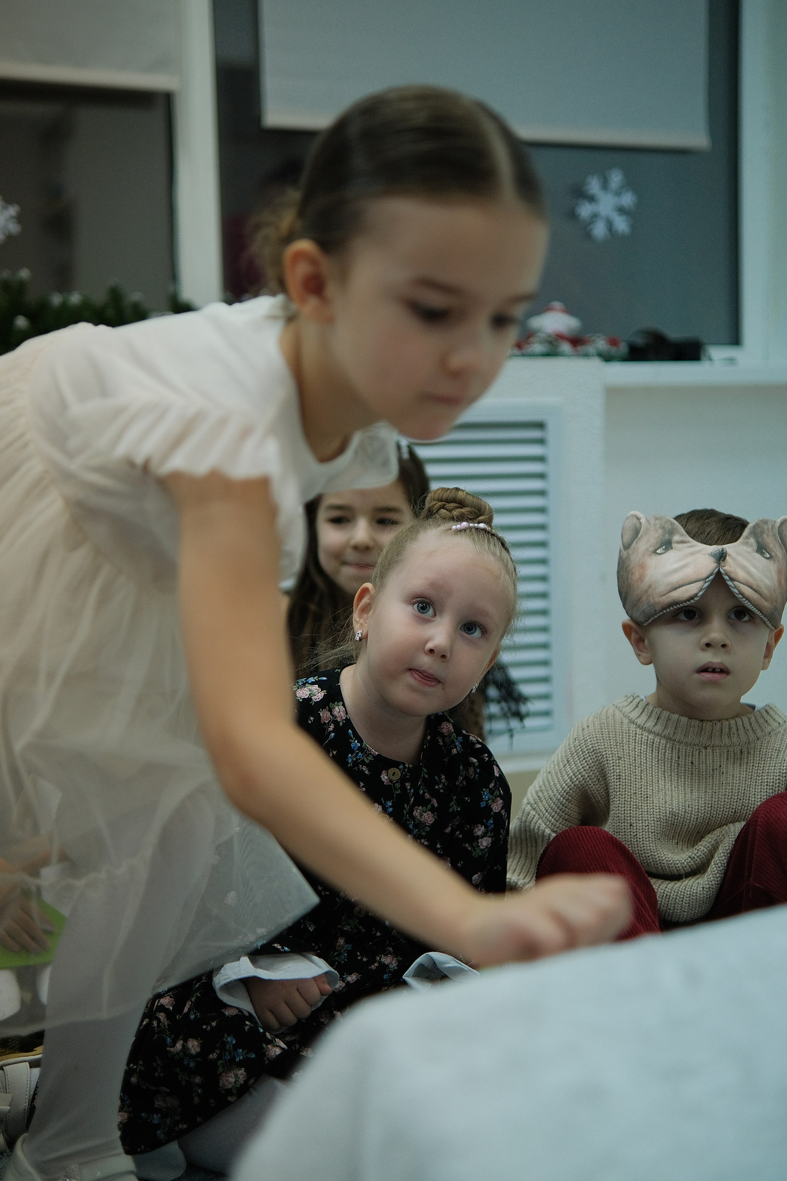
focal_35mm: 51
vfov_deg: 38.9
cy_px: 583
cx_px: 387
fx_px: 1672
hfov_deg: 26.5
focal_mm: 33
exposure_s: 1/250
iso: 640
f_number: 1.4
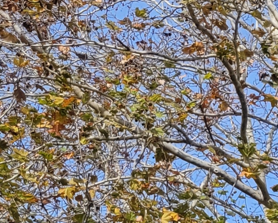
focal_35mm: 165
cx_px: 514
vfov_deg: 9.2
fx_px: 1358
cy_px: 317
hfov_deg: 10.9
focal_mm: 5.4
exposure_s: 1/1879
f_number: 1.8
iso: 40
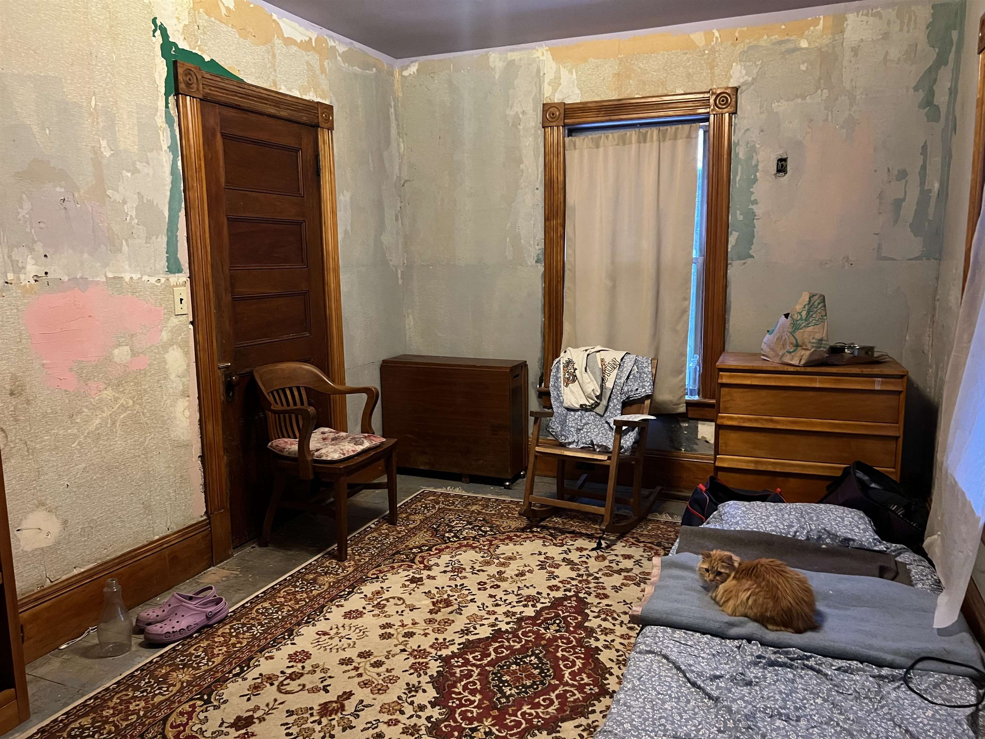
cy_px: 370
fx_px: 740
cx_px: 492
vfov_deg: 53.1
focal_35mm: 26
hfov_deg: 67.3
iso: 500
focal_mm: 5.7
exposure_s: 1/40
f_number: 1.5
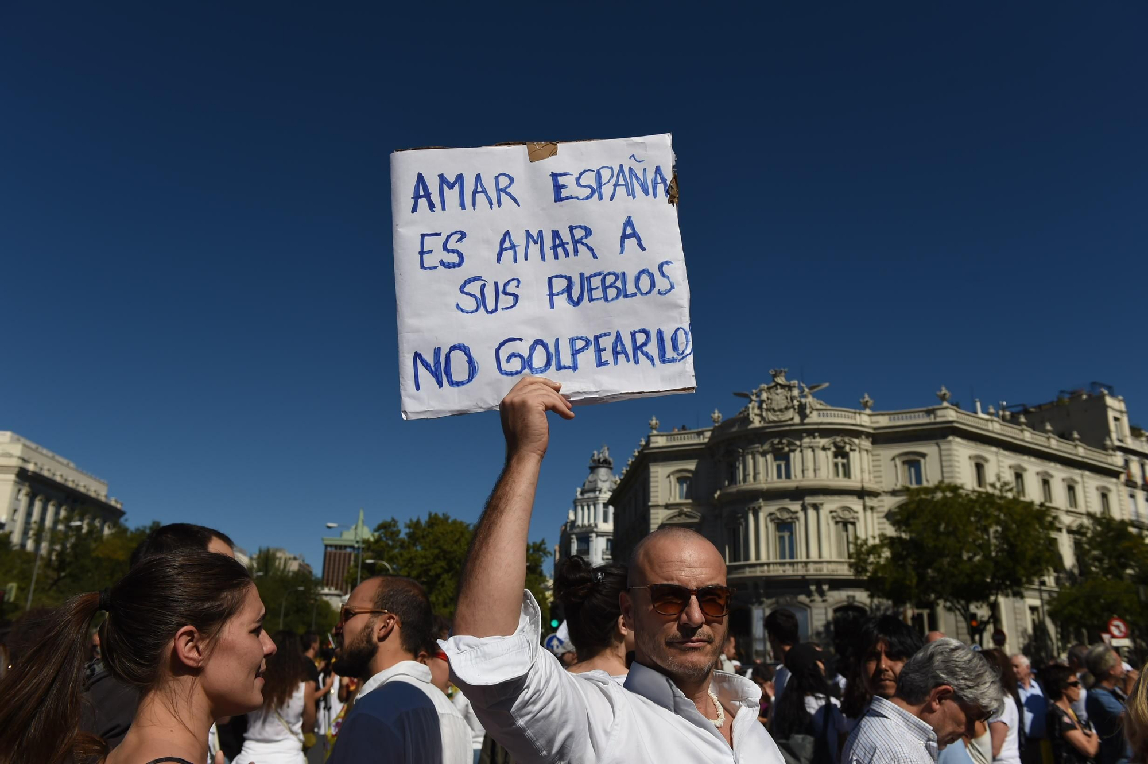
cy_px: 382
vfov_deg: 44.9
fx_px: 924
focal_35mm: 29
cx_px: 574
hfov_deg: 63.7
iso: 200
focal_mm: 29
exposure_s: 1/3200
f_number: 8
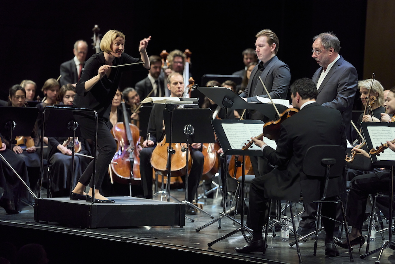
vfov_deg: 8.0
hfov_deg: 12.0
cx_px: 198
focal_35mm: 171
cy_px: 132
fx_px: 1873
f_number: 3.2
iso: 2000
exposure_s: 1/200
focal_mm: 170.7
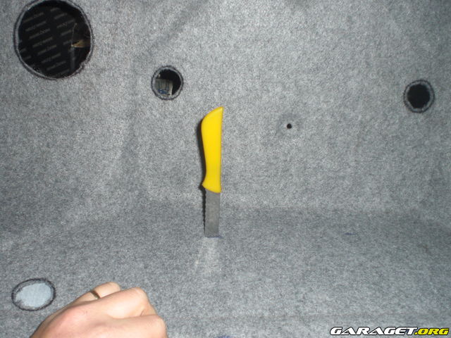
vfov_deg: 37.7
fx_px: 495
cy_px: 169
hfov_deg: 49.0
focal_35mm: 38
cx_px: 226
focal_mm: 6.3
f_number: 3.1
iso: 200
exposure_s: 1/60
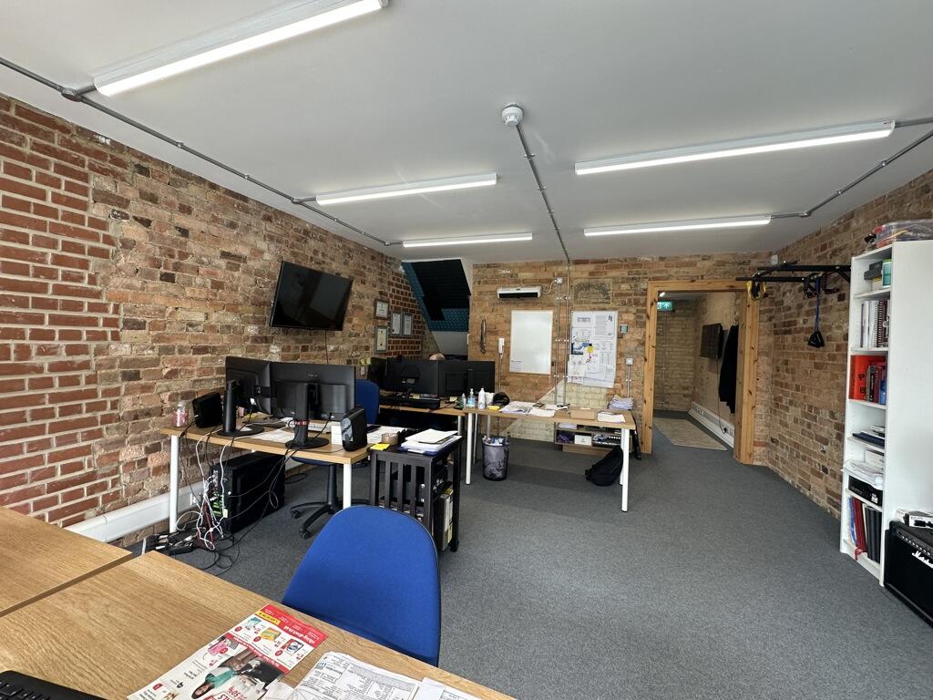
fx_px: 377
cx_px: 466
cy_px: 350
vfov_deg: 85.7
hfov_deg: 102.1
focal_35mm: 14
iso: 80
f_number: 2.2
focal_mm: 2.22
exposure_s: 1/100
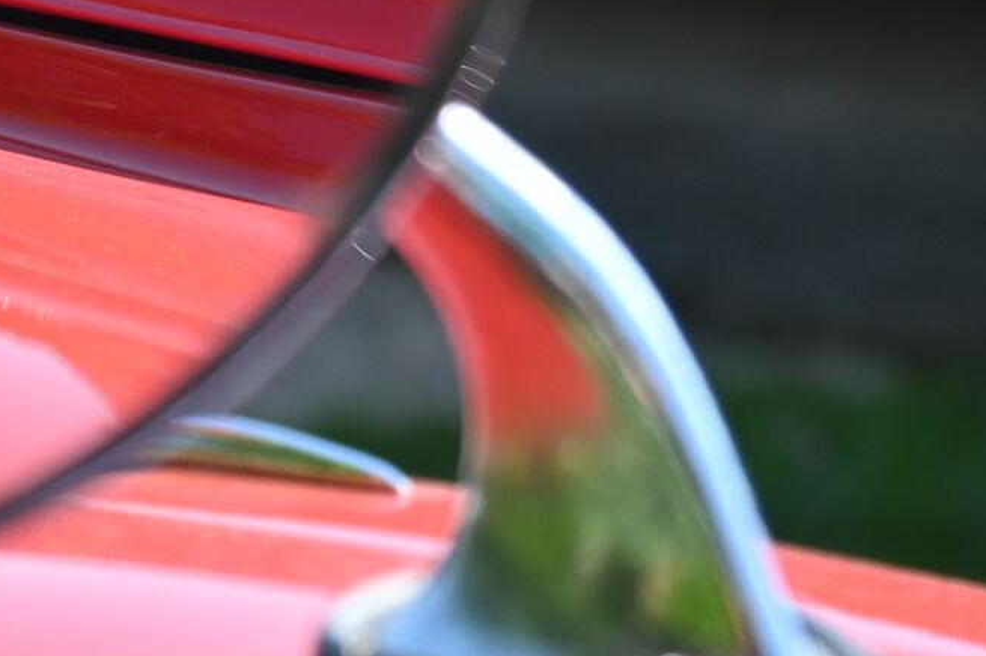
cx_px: 32
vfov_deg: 8.0
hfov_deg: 12.1
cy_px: -378
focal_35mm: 168
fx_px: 4592
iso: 140
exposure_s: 1/250
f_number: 5.6
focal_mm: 30.5
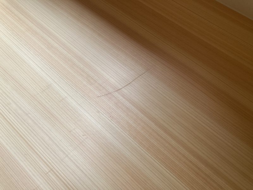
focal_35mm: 28
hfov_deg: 63.4
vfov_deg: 49.7
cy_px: 95
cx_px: 126
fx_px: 205
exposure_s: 1/121
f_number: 1.8
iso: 40
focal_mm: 3.99
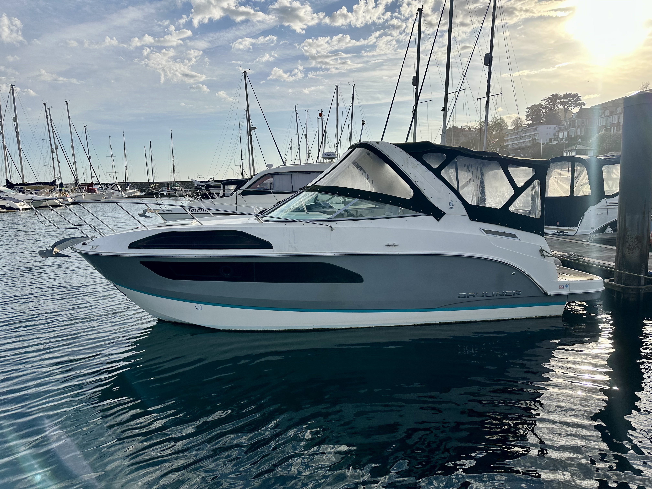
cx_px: 326
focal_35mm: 24
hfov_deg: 71.6
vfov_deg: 56.8
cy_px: 244
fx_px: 452
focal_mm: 6.86
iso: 80
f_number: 1.78
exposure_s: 1/6211
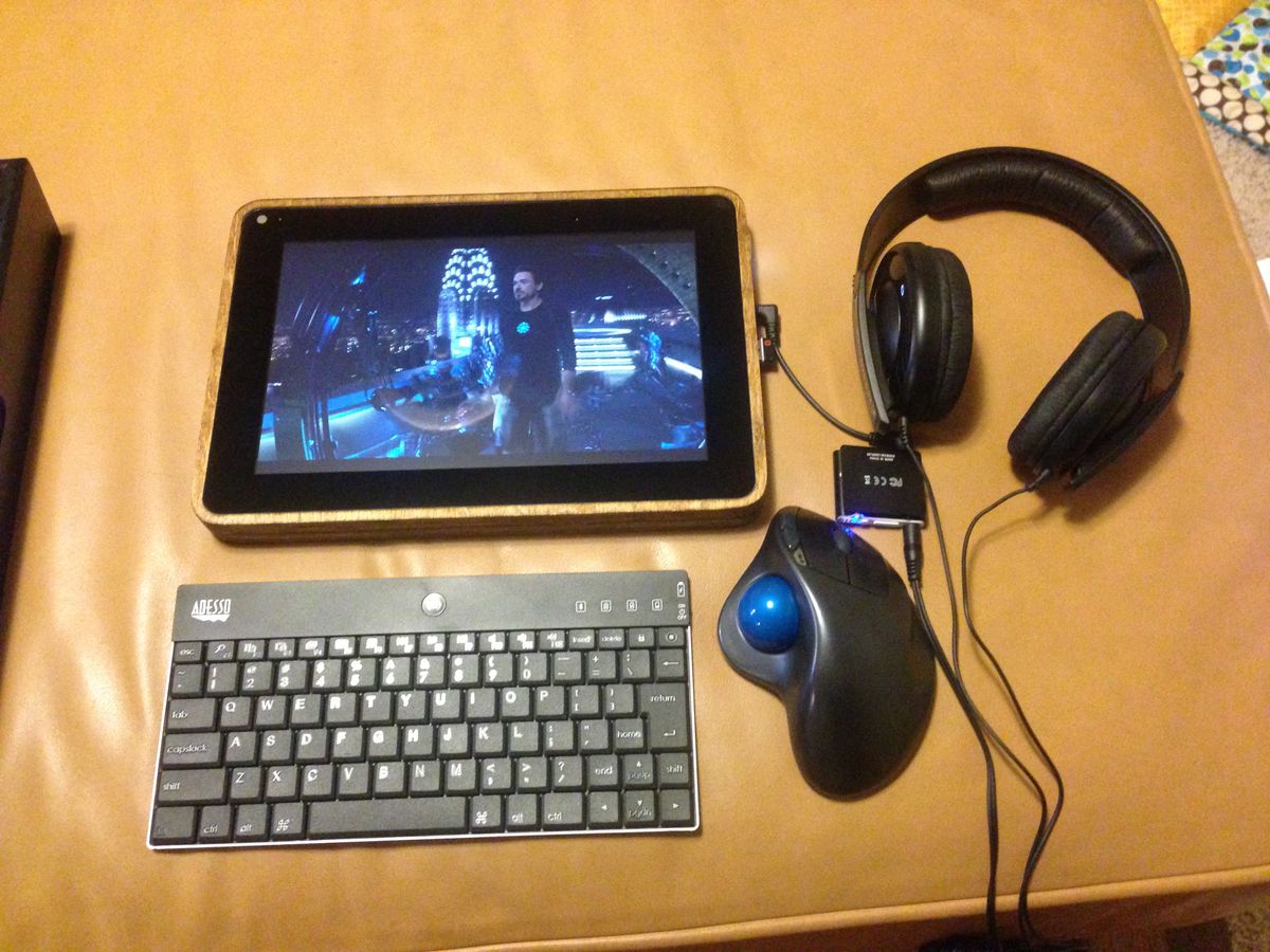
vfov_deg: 42.9
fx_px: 1211
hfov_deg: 55.4
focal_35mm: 33
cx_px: 635
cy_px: 476
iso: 640
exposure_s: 1/15
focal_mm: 4.13
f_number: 2.4
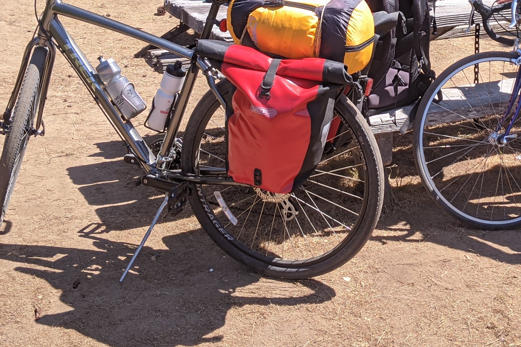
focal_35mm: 61
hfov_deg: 32.3
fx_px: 883
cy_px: 0
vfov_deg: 21.5
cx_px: 389
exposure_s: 1/1067
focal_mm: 4.44
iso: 55
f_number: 1.8
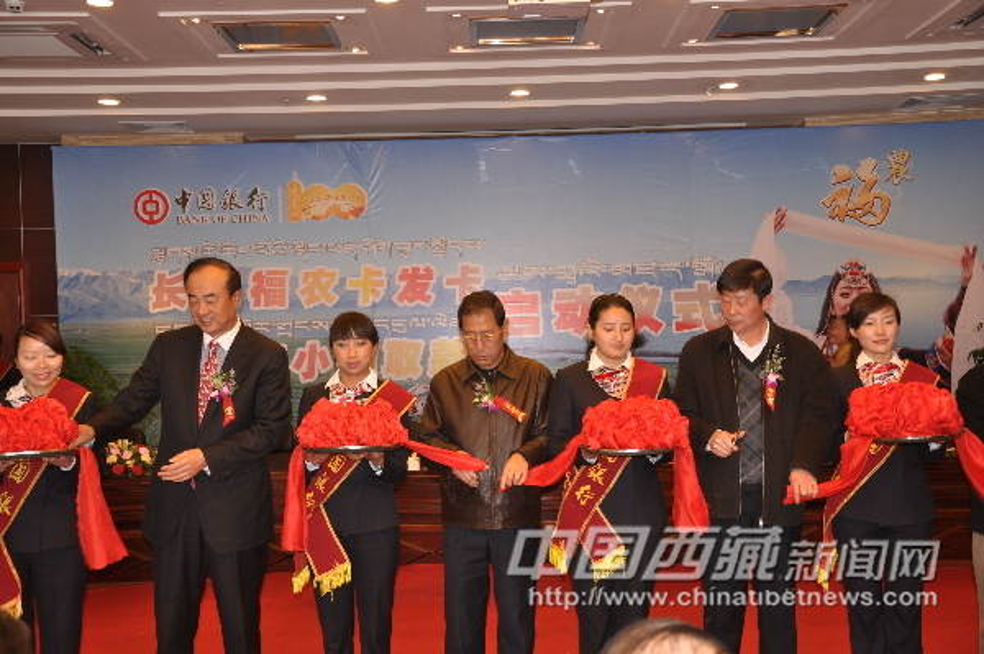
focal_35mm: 48
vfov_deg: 28.0
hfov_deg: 41.1
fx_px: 1311
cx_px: 492
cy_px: 327
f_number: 4.2
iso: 200
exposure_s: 1/30
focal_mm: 32
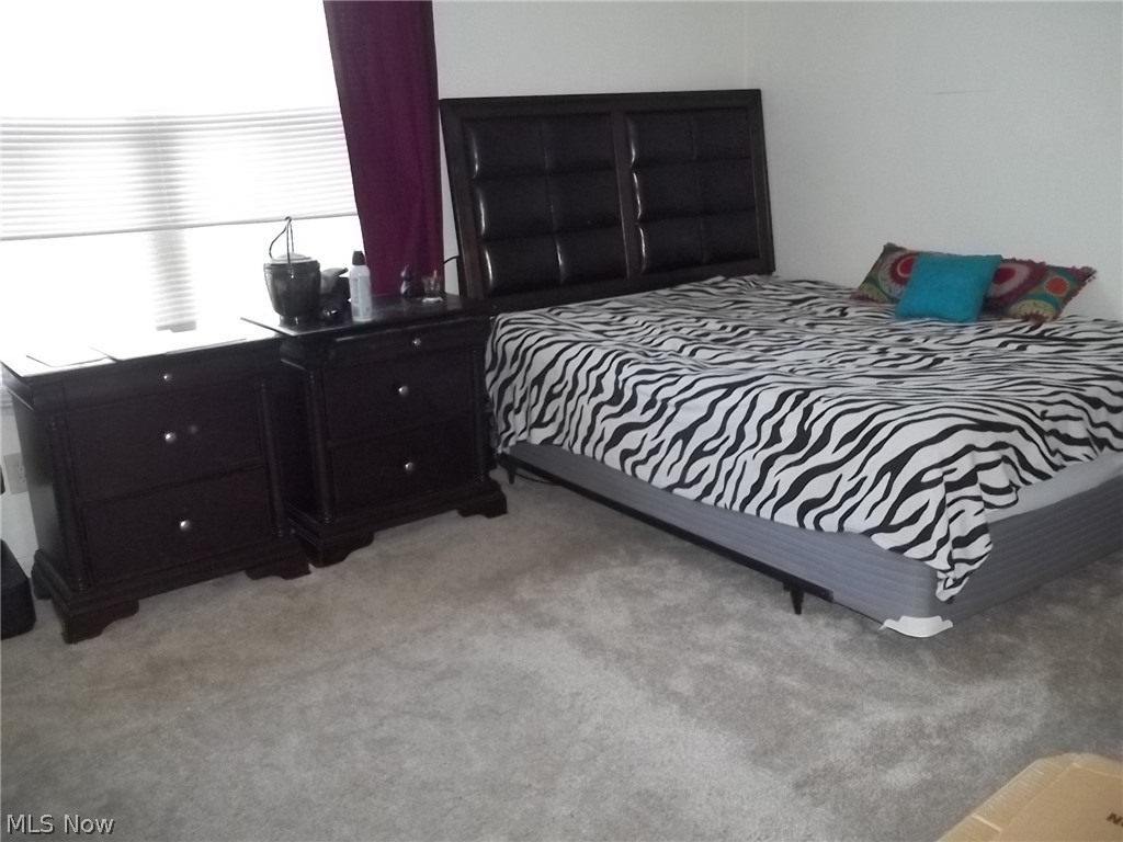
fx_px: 1038
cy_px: 421
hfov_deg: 56.8
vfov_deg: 44.2
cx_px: 562
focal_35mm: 32
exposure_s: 1/30
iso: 250
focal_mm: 5.7
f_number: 2.9
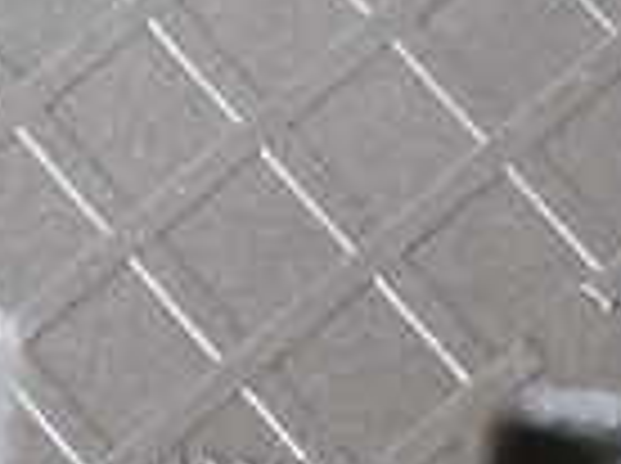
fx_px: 4531
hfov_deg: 7.8
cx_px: -122
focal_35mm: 253
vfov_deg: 5.9
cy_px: 126
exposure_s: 1/60
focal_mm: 10.35
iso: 500
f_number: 3.5
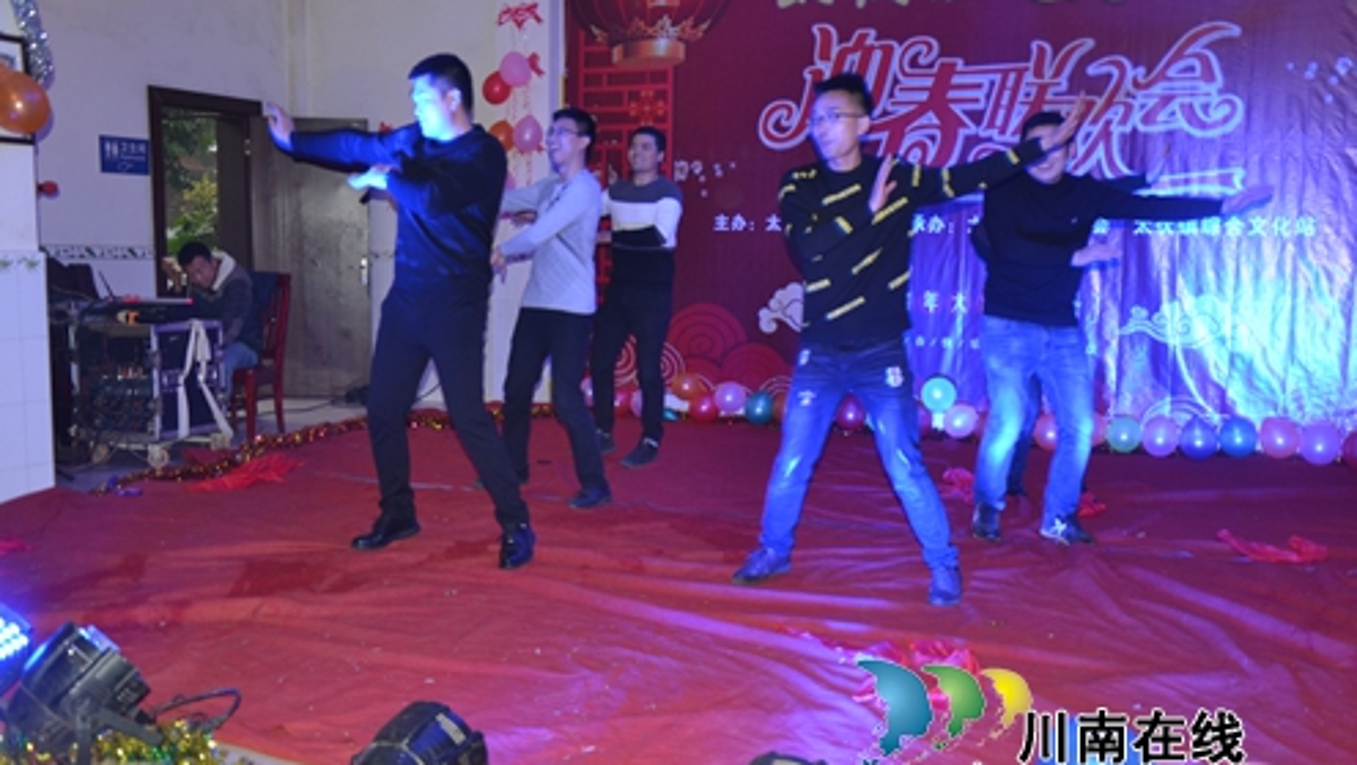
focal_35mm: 38
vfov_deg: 31.2
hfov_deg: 52.8
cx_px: 677
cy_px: 396
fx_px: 1368
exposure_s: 1/60
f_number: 3.8
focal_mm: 24
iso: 800
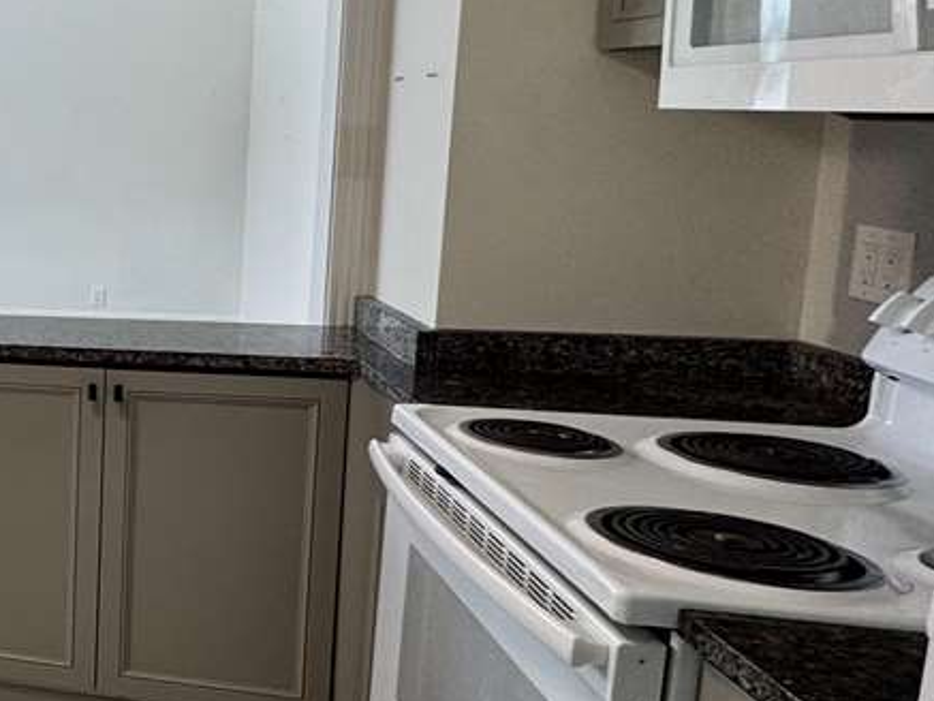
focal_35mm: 41
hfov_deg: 30.9
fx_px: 1107
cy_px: 267
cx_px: -383
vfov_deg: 35.0
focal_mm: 2.22
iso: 80
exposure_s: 1/120
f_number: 2.2
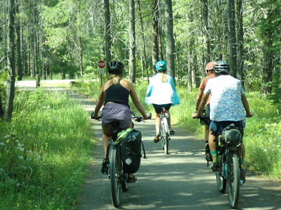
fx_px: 763
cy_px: 105
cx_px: 140
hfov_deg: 20.9
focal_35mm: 94
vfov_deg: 15.7
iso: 400
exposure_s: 1/250
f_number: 4.7
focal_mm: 16.79
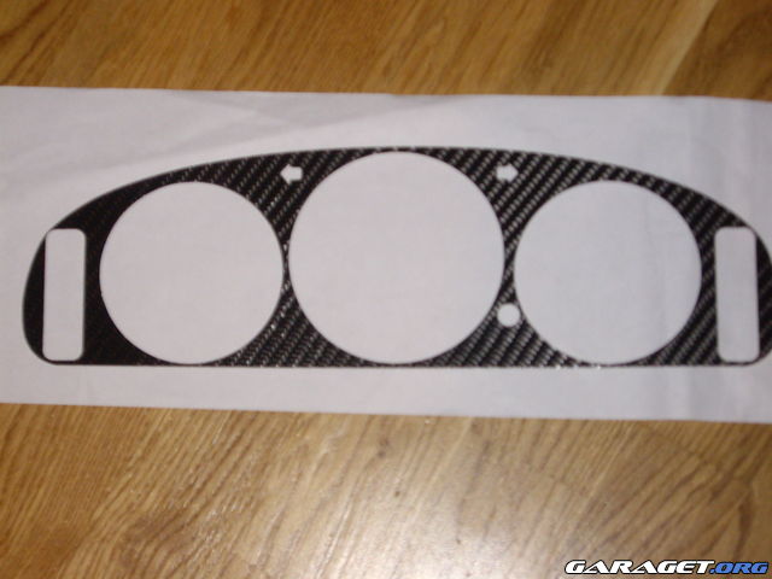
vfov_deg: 15.7
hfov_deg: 20.9
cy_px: 290
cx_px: 386
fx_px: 2096
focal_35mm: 94
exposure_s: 1/40
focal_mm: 15.3
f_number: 4.6
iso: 200
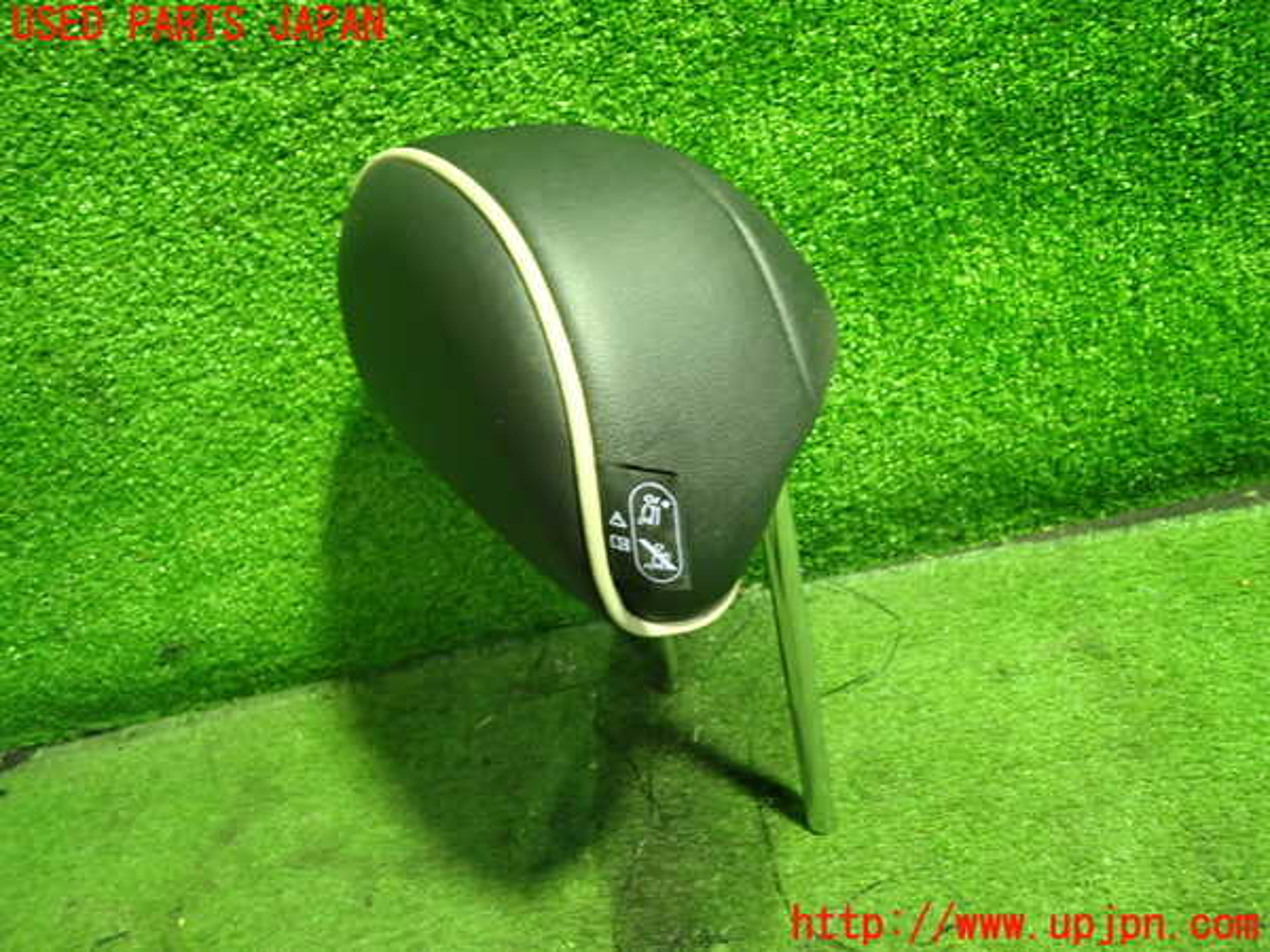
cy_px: 476
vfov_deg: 49.7
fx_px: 1027
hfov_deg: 63.4
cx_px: 635
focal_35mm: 28
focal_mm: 5.05
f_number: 2.2
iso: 640
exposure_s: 1/30
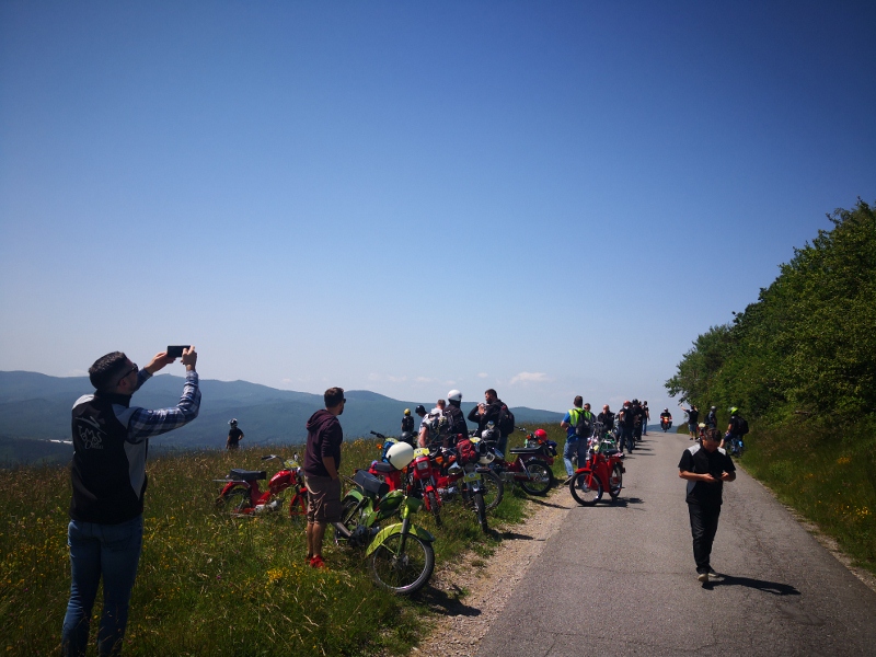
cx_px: 438
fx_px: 683
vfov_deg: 51.4
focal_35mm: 27
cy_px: 328
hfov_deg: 65.3
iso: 50
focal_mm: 3.95
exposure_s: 1/2833
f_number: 1.6
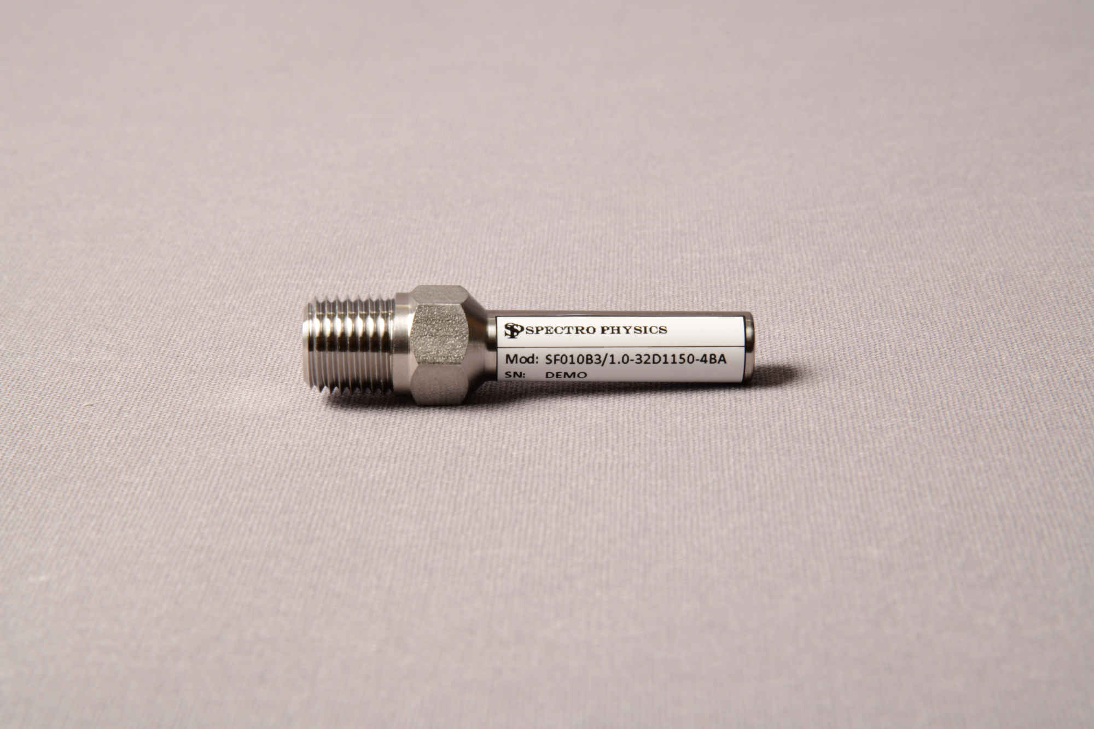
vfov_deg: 11.4
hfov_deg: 17.1
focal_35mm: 120
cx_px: 547
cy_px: 364
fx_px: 3646
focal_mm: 120
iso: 800
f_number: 22
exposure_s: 1/250
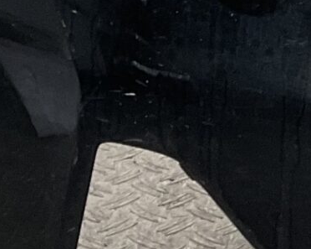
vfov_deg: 7.9
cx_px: 677
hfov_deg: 9.1
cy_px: 23
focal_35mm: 195
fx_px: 1793
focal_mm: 3
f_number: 1.8
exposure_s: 1/100
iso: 32
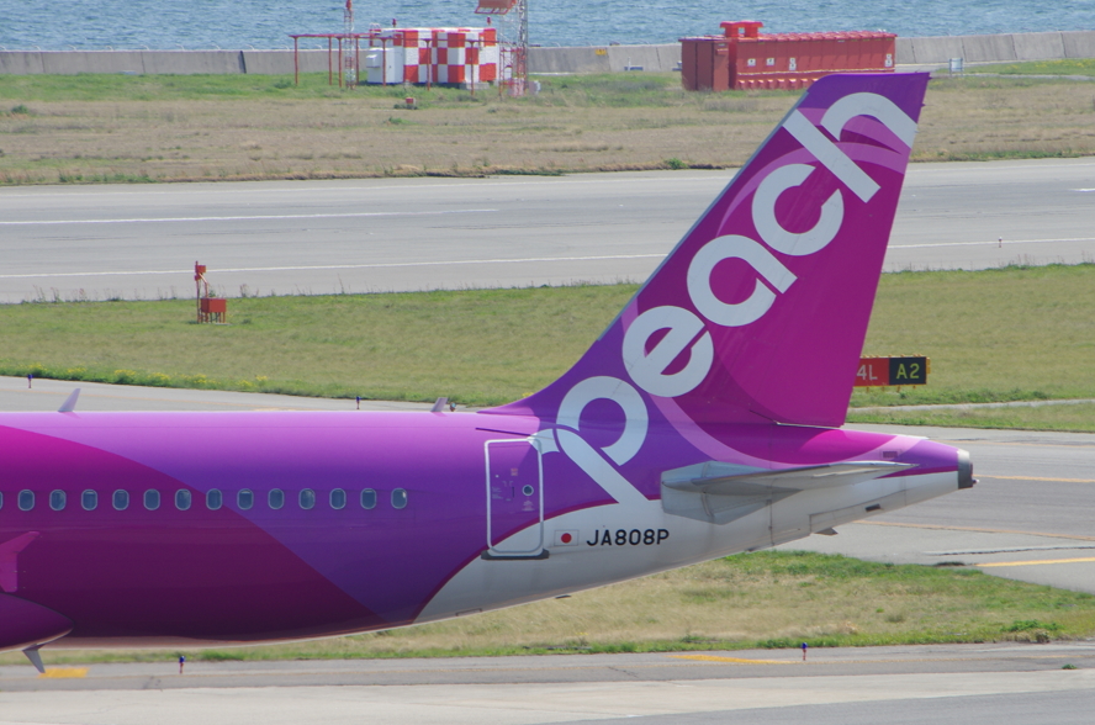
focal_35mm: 519
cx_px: 625
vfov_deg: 2.6
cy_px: 408
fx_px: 15752
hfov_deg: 4.0
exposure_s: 1/320
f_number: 10
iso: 200
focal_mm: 300
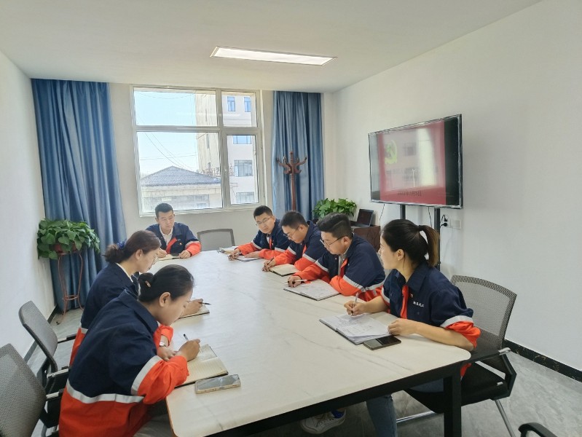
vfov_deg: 58.9
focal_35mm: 23
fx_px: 387
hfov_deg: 73.9
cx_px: 291
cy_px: 218
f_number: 1.88
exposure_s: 1/50
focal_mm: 5.59
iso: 765
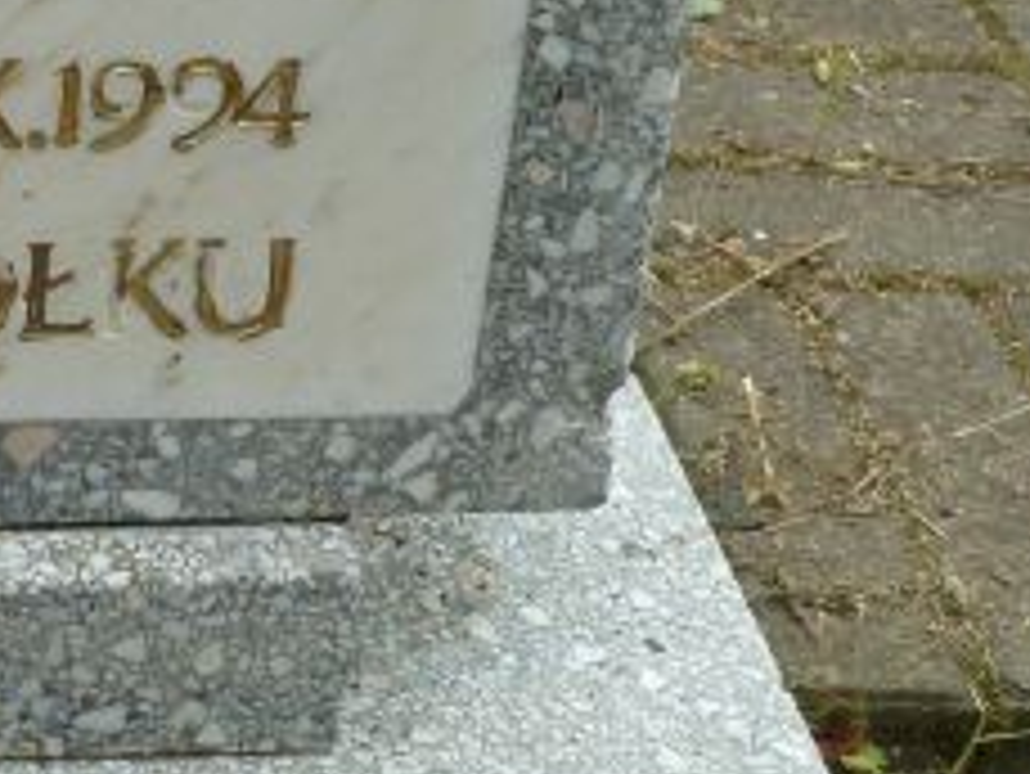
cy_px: -32
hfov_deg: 14.2
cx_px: -265
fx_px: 3989
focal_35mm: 134
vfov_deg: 11.0
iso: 80
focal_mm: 7.9
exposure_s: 1/200
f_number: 4
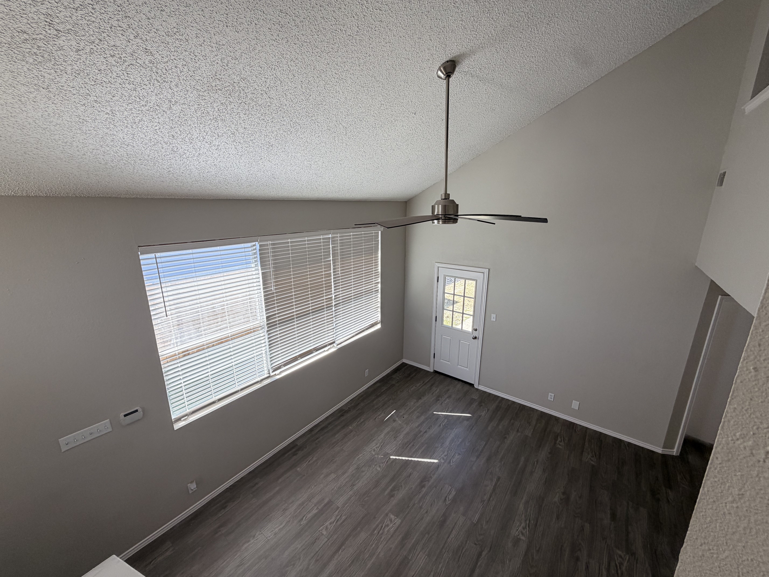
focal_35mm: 14
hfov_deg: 102.1
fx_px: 311
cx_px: 384
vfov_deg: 85.7
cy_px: 288
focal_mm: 2.22
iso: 50
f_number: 2.2
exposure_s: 1/121
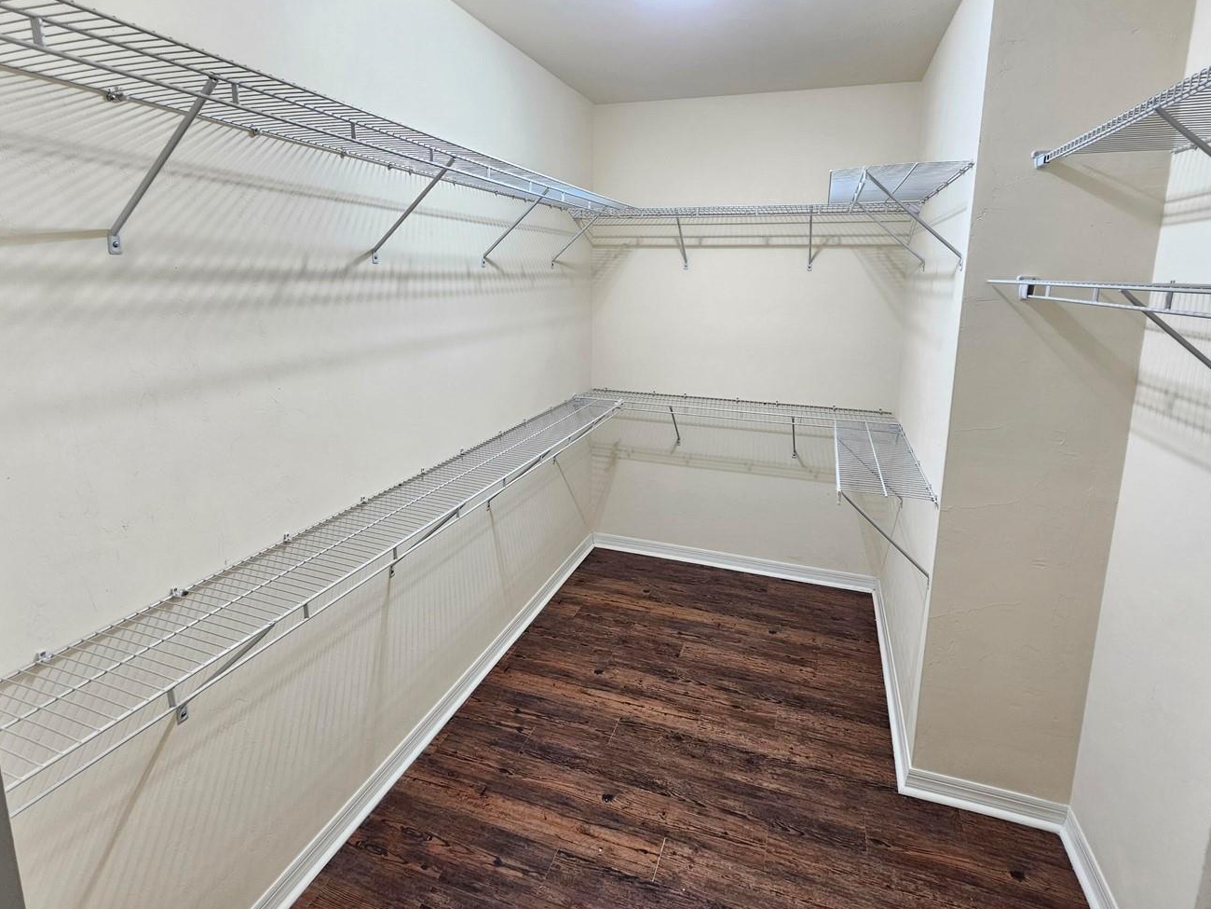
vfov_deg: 77.3
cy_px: 370
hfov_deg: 94.5
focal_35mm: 16
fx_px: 560
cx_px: 605
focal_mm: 2.2
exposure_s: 1/60
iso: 100
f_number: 2.2
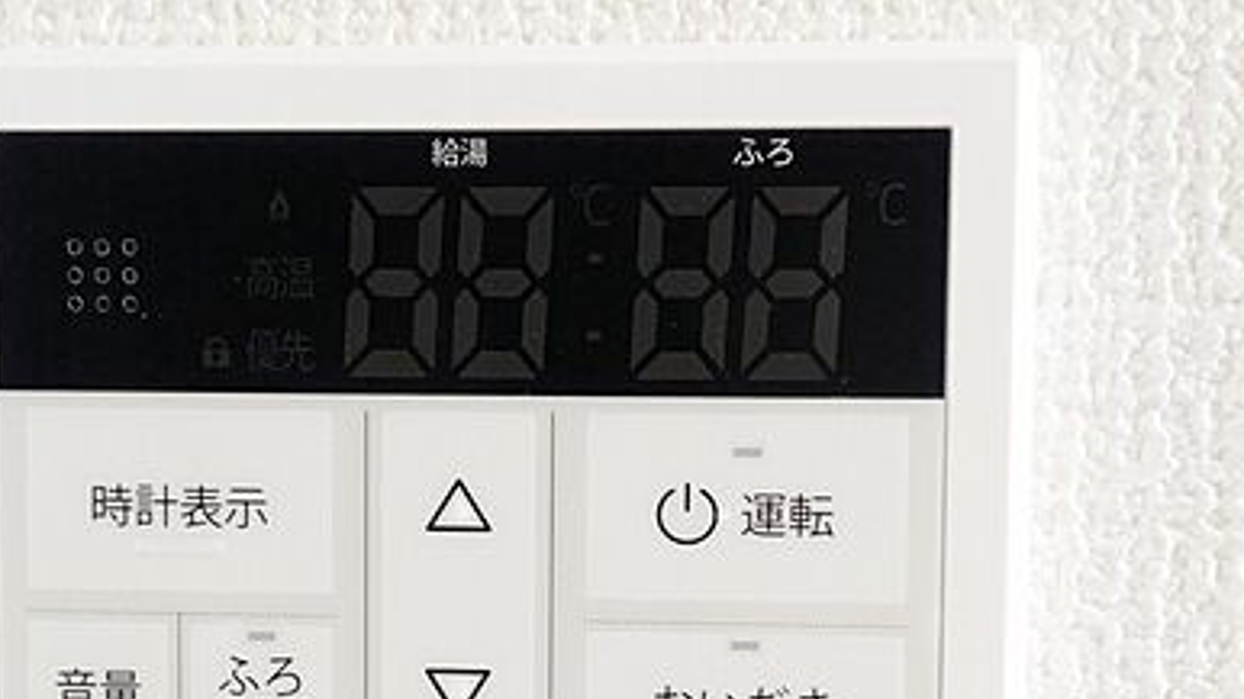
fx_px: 3034
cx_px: 443
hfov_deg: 23.1
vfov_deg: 13.1
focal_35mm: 92
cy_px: 612
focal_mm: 5.43
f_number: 1.89
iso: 428
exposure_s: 1/60
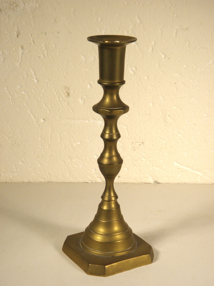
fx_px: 561
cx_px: 107
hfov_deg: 21.6
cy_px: 143
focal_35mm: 68
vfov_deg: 28.6
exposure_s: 1/80
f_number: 4.3
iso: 100
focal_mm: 12.2
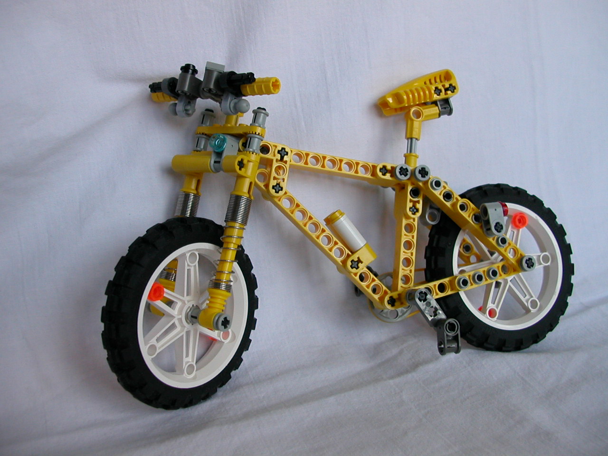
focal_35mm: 37
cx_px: 304
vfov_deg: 38.7
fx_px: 650
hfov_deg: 50.1
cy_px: 228
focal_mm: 5.6
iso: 100
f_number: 2.7
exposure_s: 1/92.9
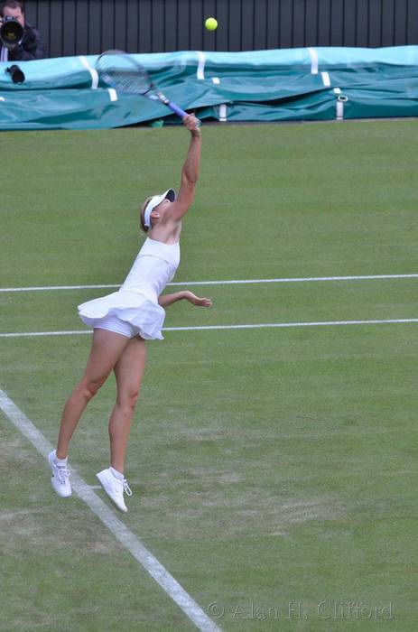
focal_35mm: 390
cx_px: 209
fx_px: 6829
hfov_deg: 3.5
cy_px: 316
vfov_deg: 5.3
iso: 1100
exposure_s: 1/1000
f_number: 5.3
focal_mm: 260
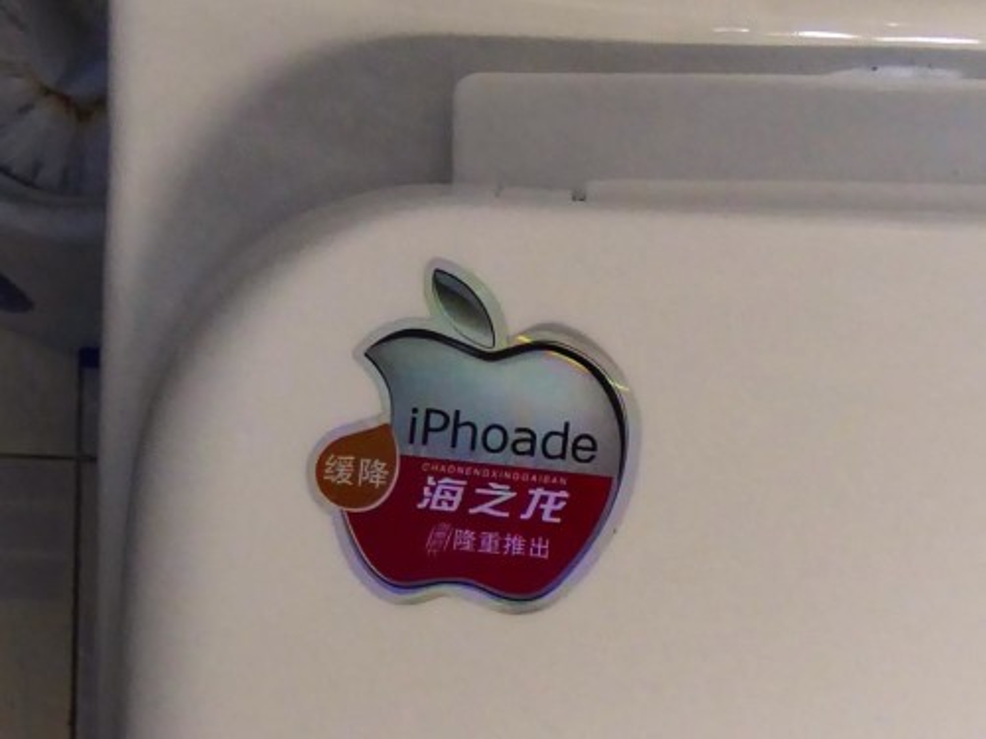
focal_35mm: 39
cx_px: 493
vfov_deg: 36.8
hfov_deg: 47.9
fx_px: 1111
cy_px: 370
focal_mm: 6.7
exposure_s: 1/40
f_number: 3.7
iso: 400
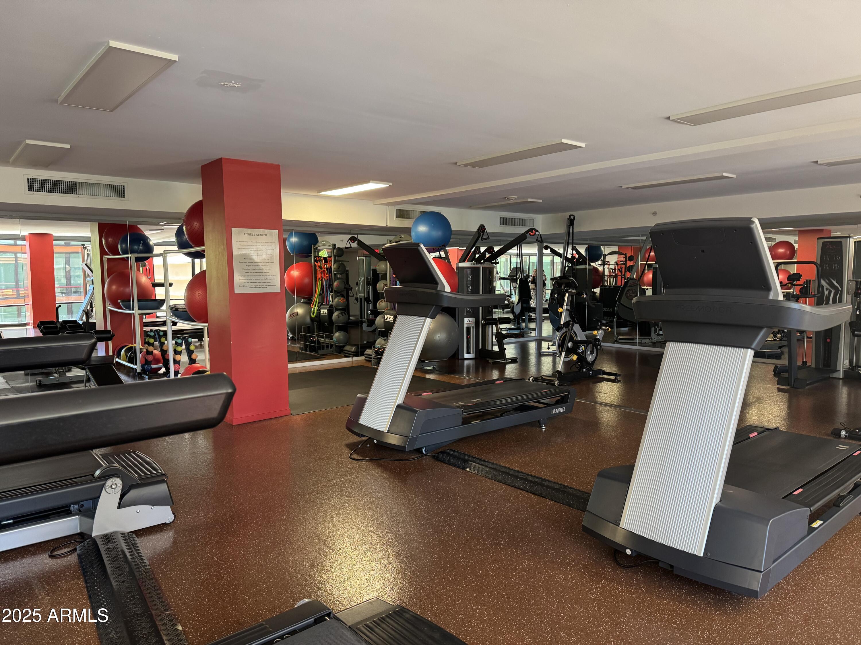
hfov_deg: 71.6
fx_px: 597
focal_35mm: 24
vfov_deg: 56.8
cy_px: 322
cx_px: 430
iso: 250
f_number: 1.78
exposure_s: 1/60
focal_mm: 6.76
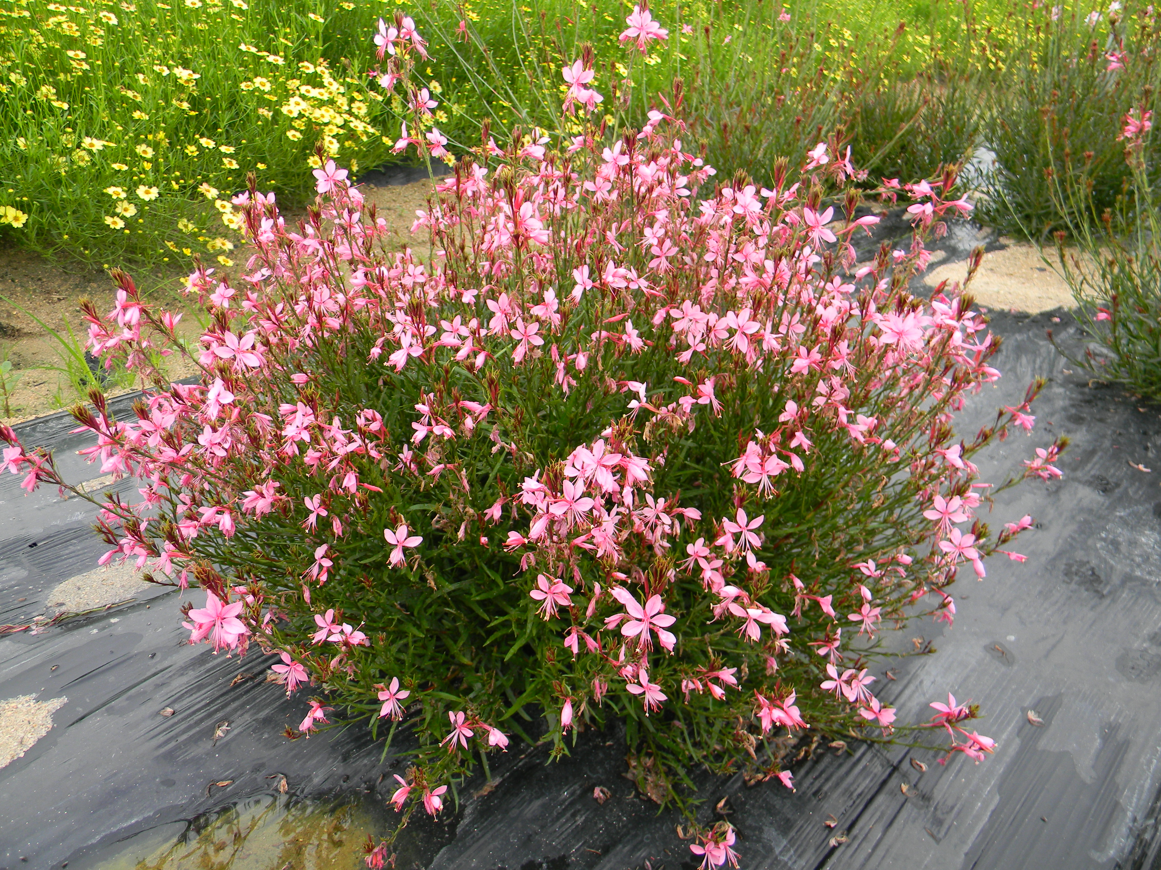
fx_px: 939
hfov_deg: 63.4
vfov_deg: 49.7
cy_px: 435
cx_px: 580
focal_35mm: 28
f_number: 3.5
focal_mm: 5
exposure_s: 1/54.7
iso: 80
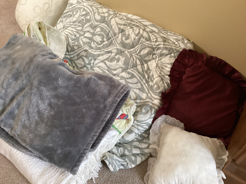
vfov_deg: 45.4
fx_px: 220
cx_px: 123
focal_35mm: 31
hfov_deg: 58.3
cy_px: 92
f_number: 2.4
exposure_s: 1/50
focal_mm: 3.3
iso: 320
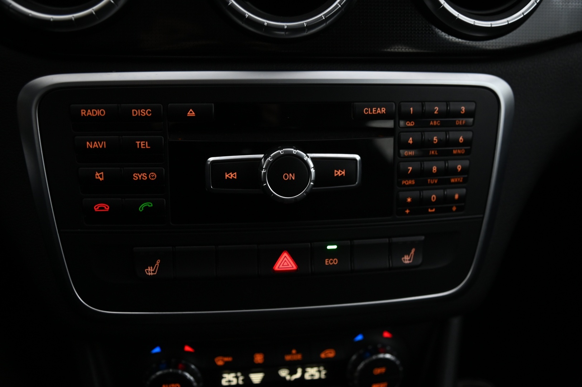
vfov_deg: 29.2
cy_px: 194
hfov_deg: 42.8
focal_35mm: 46
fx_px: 743
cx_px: 291
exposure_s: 1/25
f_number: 4
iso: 2000
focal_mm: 46
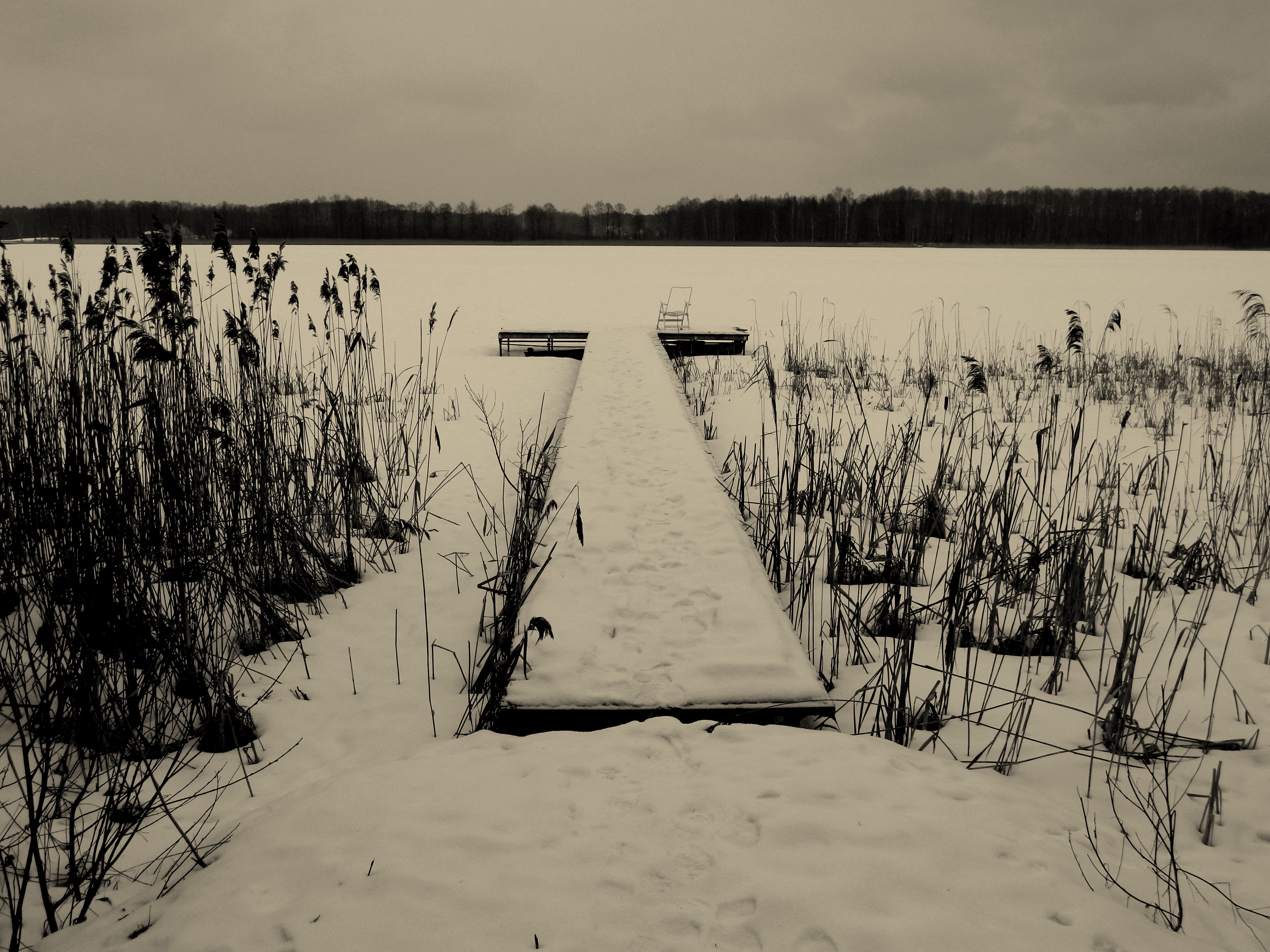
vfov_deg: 40.7
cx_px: 635
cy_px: 476
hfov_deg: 52.6
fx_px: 1284
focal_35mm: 35
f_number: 3.3
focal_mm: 6.2
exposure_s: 1/640
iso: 80
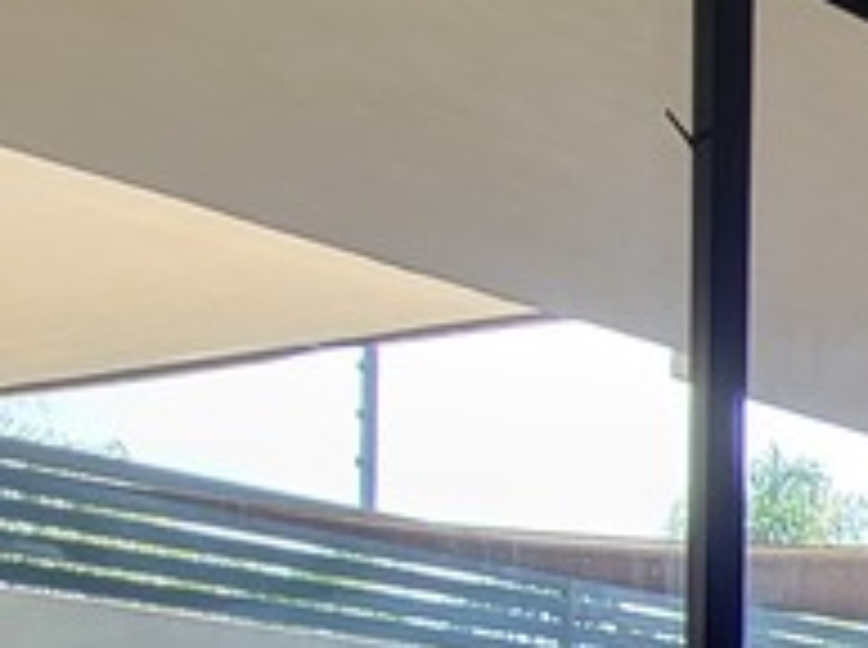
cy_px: 1071
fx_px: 2027
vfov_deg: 16.1
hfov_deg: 15.1
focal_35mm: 81
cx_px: 2046
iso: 50
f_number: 2.2
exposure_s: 1/60
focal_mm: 2.2
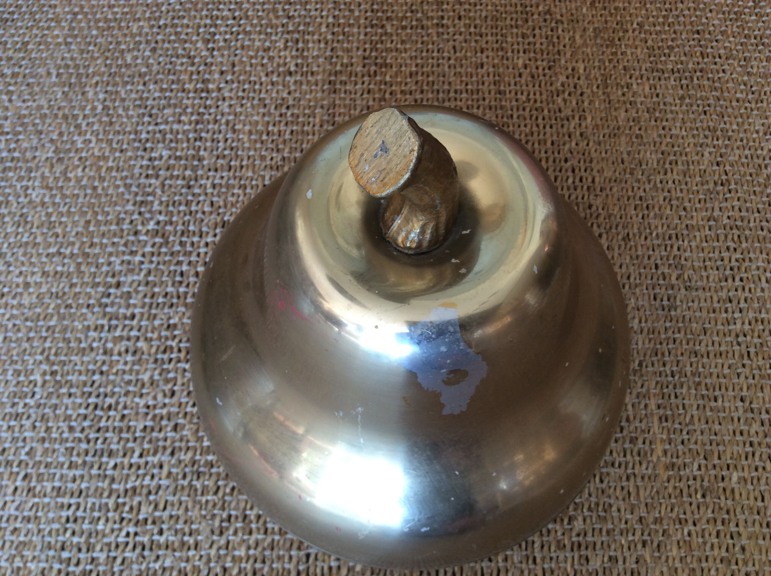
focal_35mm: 32
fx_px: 712
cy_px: 288
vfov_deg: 44.1
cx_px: 386
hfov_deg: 56.9
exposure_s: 1/33
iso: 32
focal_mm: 3.3
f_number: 2.4
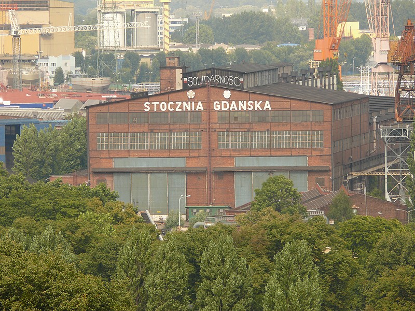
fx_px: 5035
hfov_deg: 4.7
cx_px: 208
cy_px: 156
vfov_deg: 3.5
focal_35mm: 420
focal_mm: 88.8
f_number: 5.6
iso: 100
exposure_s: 1/250
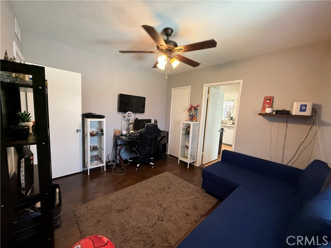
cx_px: 166
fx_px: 134
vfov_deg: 85.7
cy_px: 124
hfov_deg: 102.1
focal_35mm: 14
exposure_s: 1/60
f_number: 2.2
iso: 320
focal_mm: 2.22
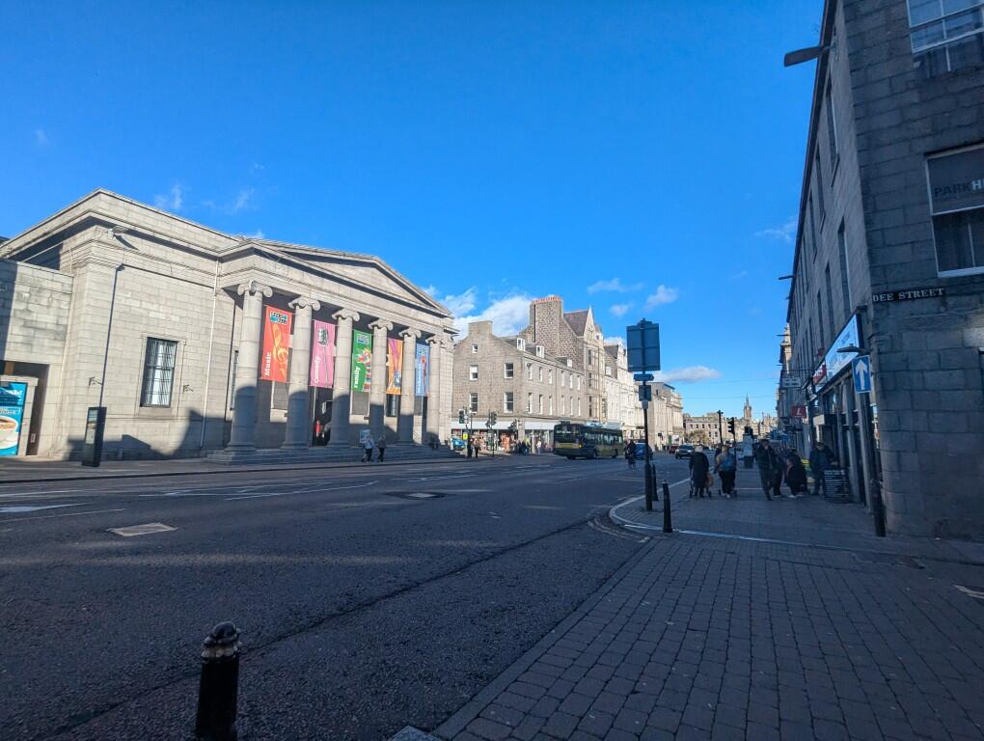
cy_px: 370
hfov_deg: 94.4
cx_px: 492
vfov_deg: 78.2
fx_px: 455
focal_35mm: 16
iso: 52
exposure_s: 1/1300
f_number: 2.2
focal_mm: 2.35
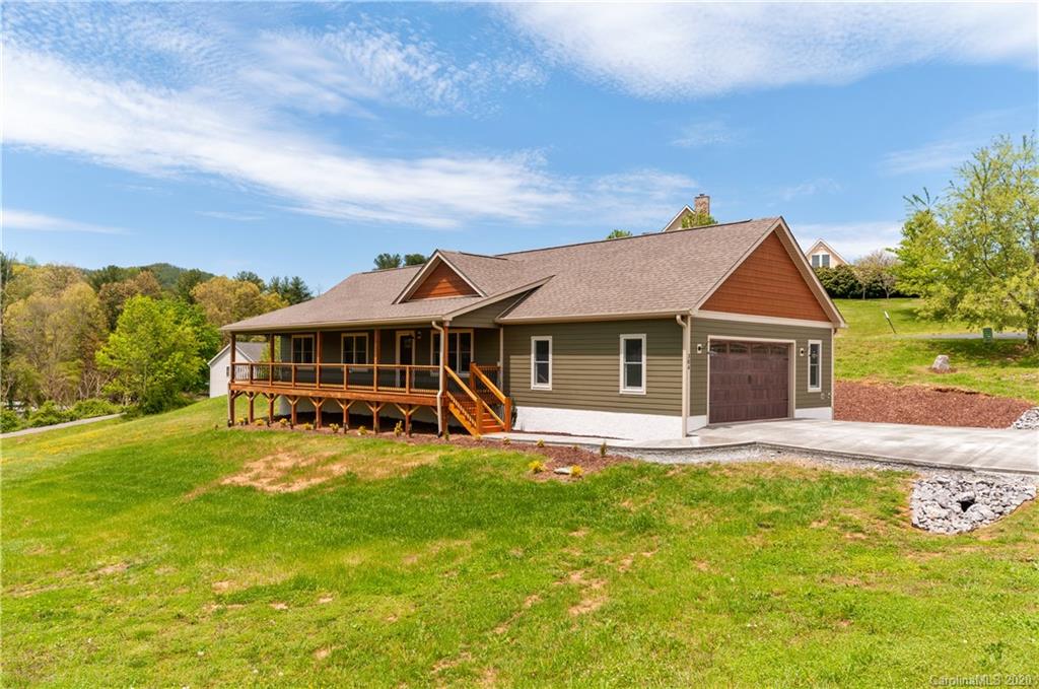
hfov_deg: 67.5
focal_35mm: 27
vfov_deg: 47.8
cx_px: 520
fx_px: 778
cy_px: 344
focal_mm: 18
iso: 100
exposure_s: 1/250
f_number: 8
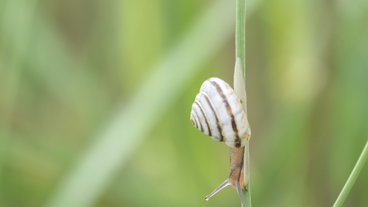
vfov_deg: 1.7
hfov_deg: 3.0
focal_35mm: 717
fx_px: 6995
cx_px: 153
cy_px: -128
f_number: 6.7
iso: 200
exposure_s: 1/125
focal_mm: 230
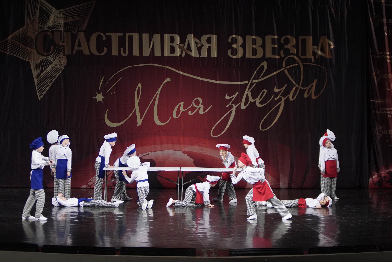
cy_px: 131
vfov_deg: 13.0
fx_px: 1143
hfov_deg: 19.5
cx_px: 196
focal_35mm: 105
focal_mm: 70
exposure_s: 1/500
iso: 2000
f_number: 2.8
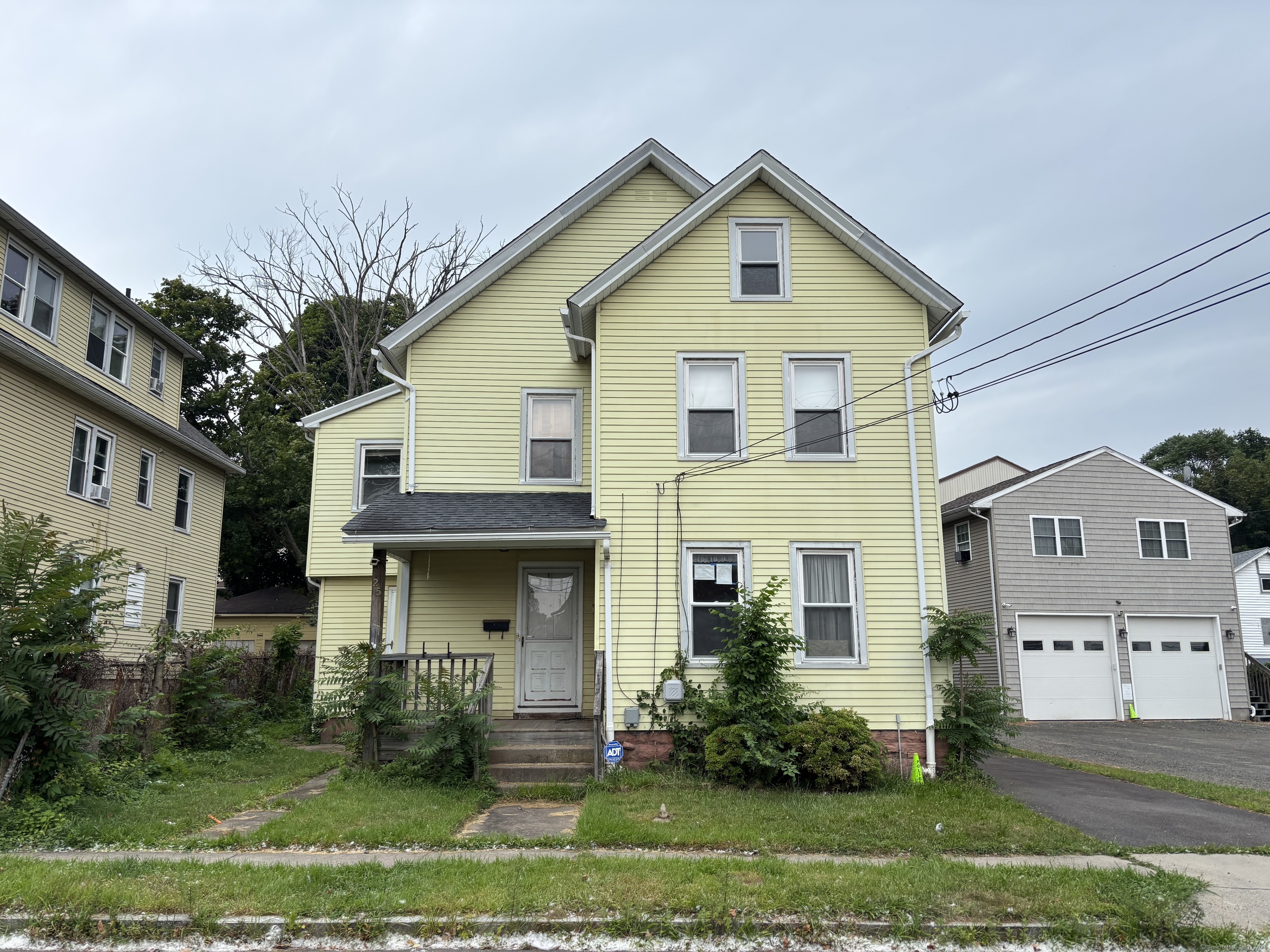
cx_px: 635
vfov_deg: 53.1
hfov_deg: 67.3
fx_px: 954
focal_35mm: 26
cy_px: 476
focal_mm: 5.96
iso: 50
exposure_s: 1/1477
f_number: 1.6
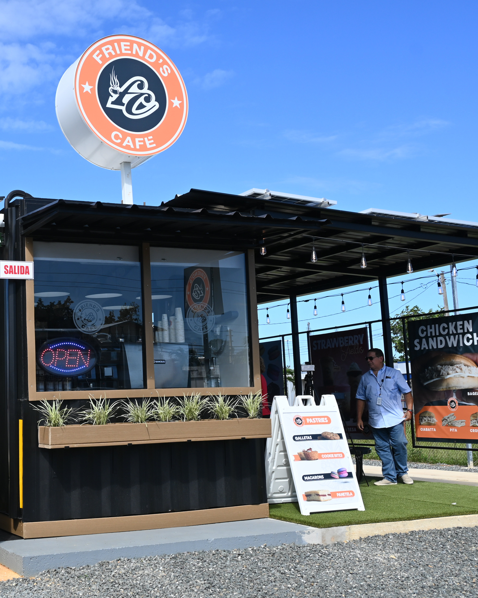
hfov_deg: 30.7
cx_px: 101
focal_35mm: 48
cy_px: 296
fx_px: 850
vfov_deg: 38.7
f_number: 7.1
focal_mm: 22.5
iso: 100
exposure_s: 1/320
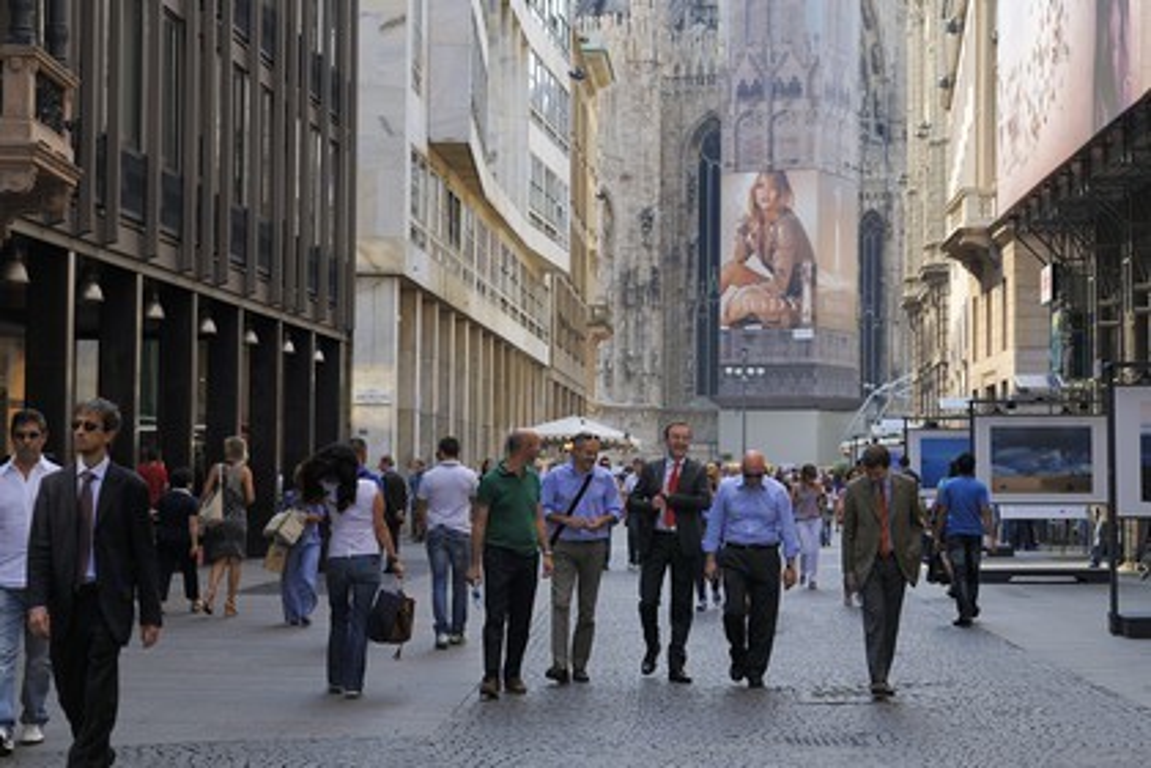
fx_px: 2238
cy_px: 384
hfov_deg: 28.8
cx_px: 576
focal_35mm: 70
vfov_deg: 19.5
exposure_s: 1/250
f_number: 6.3
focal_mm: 70
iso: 200
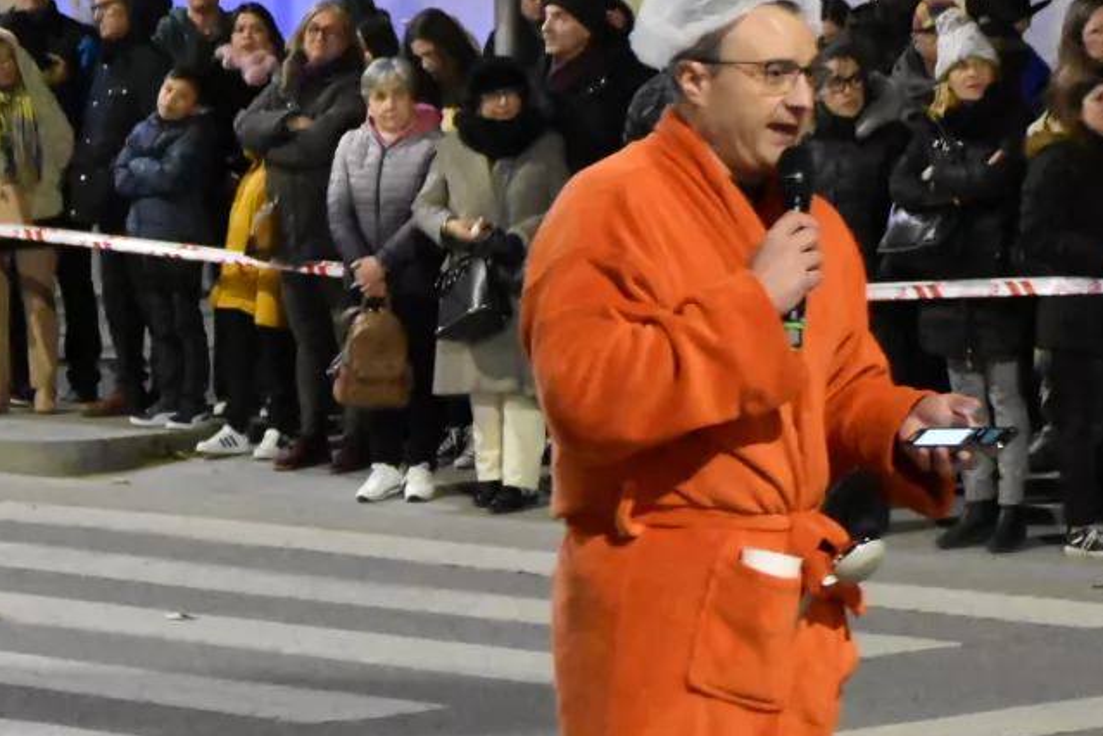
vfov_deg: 7.2
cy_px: 511
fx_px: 5821
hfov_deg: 10.8
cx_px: 773
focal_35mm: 190
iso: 11400
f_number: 5
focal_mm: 50
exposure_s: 1/60
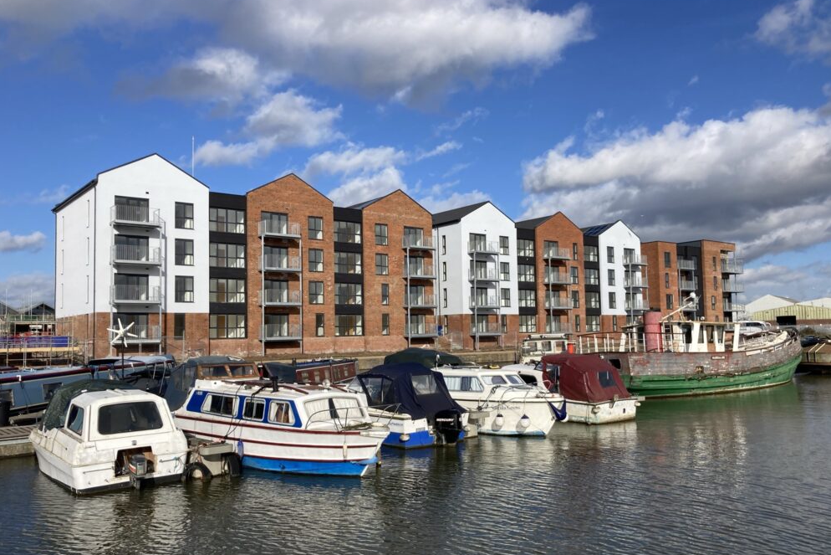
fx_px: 693
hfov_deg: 61.9
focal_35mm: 30
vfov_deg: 43.6
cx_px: 426
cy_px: 295
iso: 20
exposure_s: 1/3205
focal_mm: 3.99
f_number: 1.8
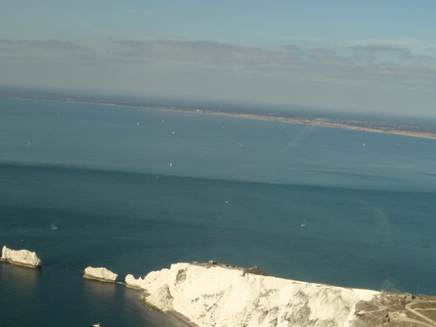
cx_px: 258
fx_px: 768
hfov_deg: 31.6
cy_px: 289
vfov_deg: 23.4
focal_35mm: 61
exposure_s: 1/100
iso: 64
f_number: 9
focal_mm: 6.07
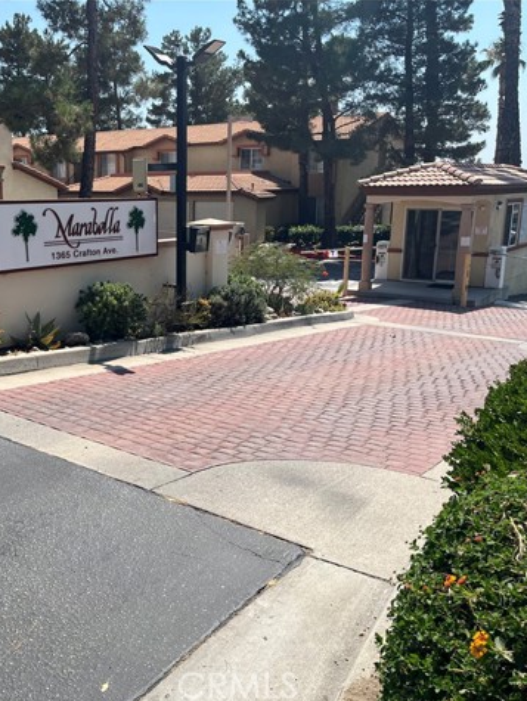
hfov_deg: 39.8
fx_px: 710
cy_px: 353
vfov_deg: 52.6
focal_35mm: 35
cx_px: 140
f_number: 1.6
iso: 50
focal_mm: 5.1
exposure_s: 1/3311
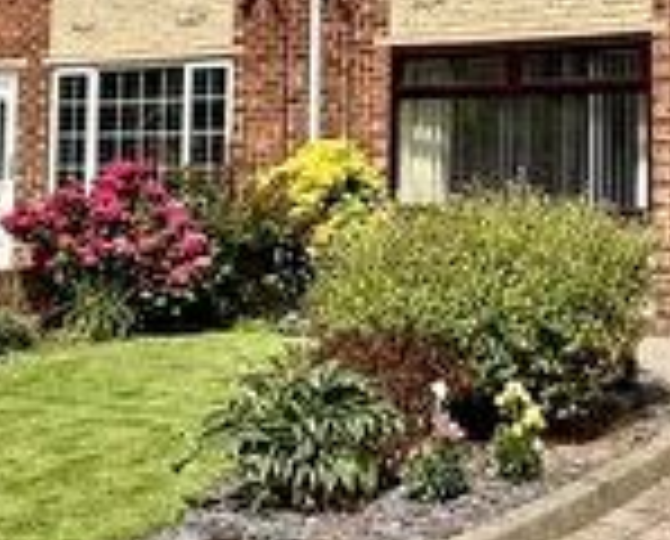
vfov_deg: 23.3
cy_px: 52
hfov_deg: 28.3
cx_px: 607
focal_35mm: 64
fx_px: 1272
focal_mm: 2.22
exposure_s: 1/2257
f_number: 2.2
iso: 50
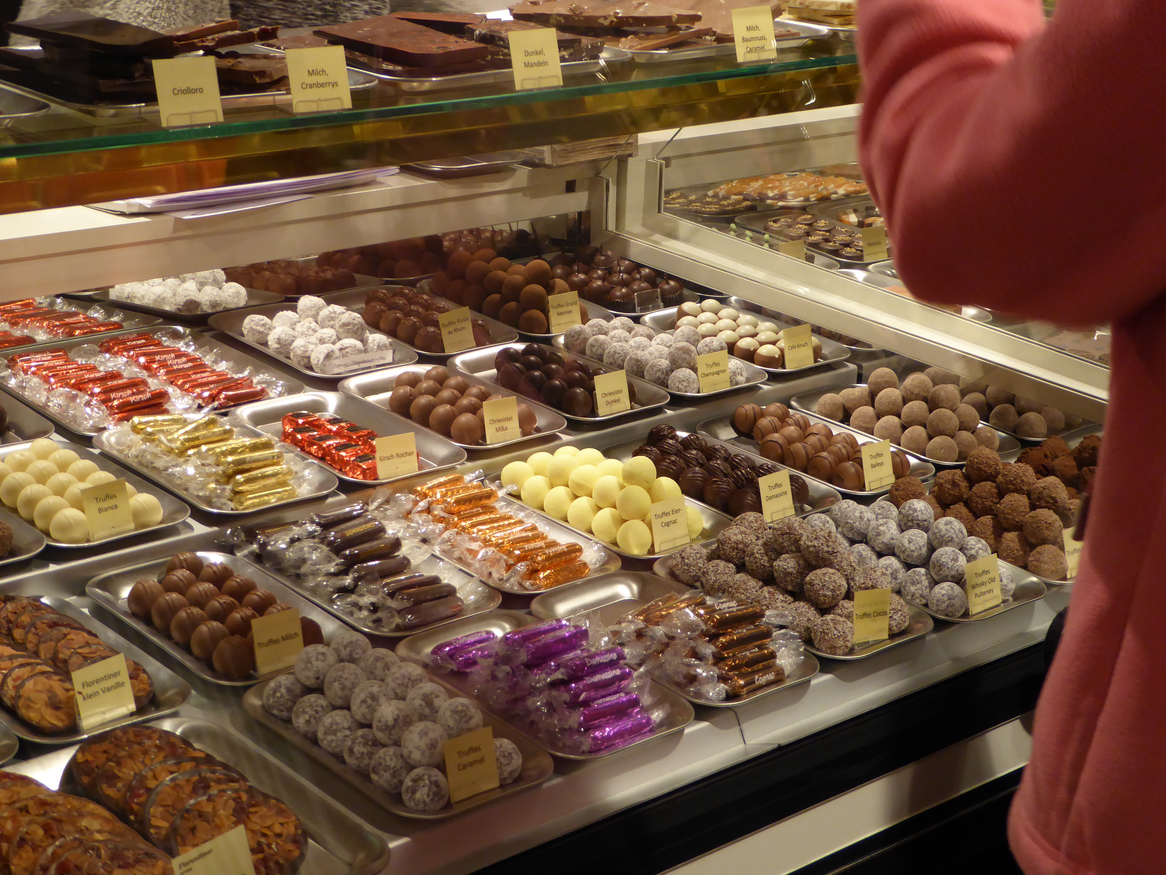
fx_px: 2189
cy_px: 438
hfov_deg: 29.8
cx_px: 583
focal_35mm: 65
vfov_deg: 22.6
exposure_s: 1/60
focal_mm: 10.9
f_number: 4.3
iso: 250
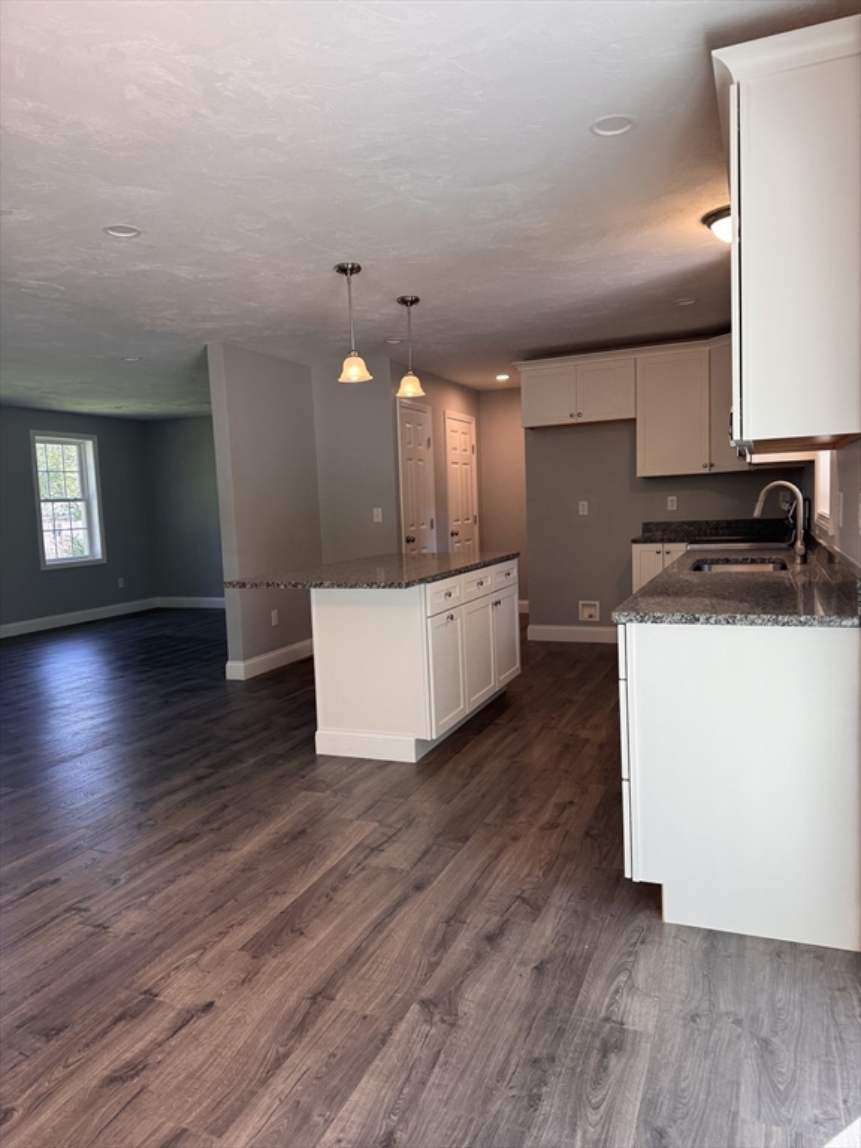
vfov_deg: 71.6
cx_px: 430
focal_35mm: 24
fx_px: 796
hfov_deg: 56.8
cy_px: 574
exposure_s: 1/120
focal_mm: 6.76
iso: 64
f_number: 1.78
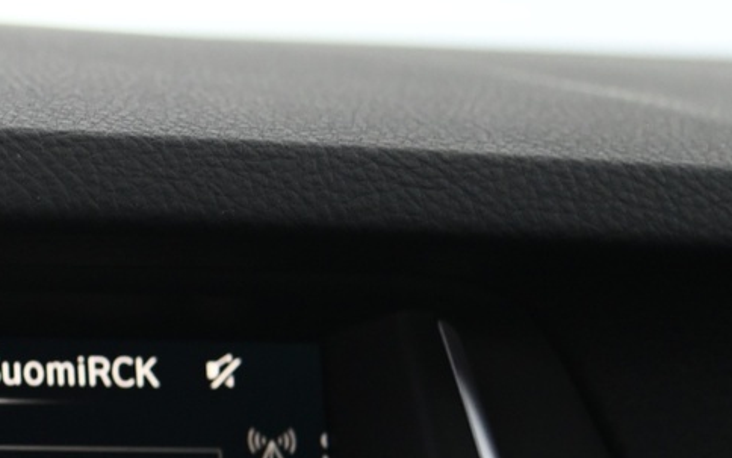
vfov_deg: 7.9
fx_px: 3273
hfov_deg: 12.1
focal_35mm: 164
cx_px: -401
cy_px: 577
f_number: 4
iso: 2000
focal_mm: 48
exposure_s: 1/30
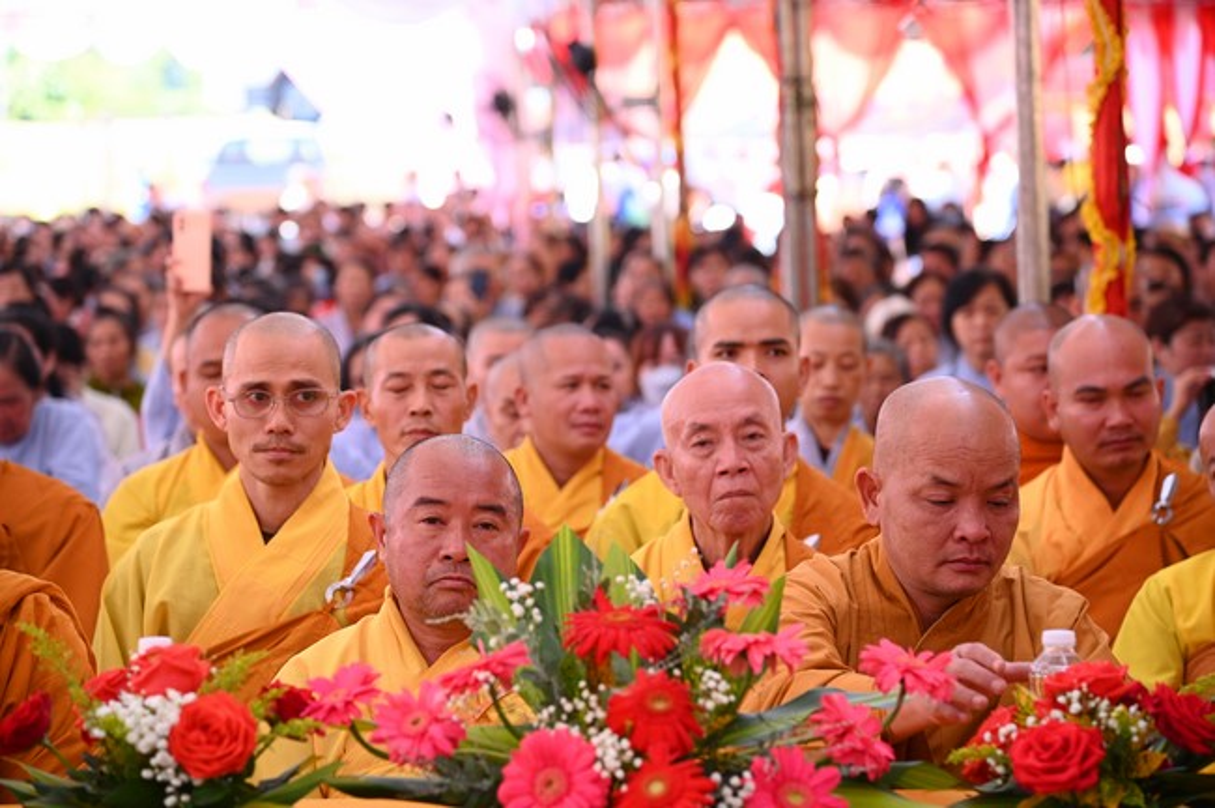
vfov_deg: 11.4
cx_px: 608
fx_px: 4046
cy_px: 404
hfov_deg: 17.1
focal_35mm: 120
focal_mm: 120
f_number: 4.5
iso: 1250
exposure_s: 1/250
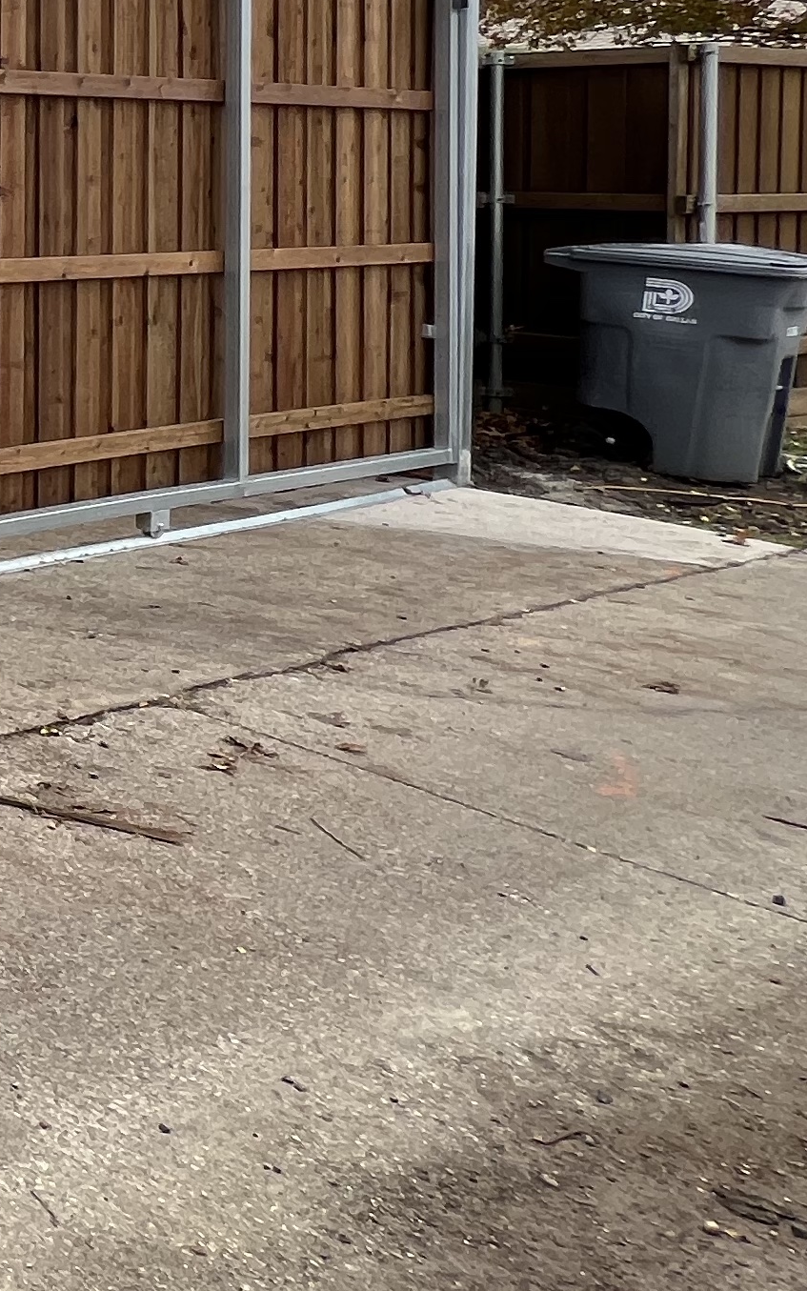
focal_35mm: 41
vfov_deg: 44.3
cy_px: 152
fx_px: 1443
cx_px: -1005
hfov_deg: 16.6
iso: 32
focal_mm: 1.57
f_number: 1.8
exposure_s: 1/195
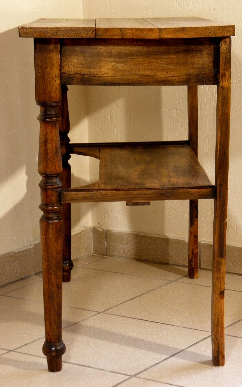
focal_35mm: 95
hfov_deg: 13.8
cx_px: 144
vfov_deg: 21.9
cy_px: 194
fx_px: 1002
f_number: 4.5
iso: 400
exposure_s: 1/6
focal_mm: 16
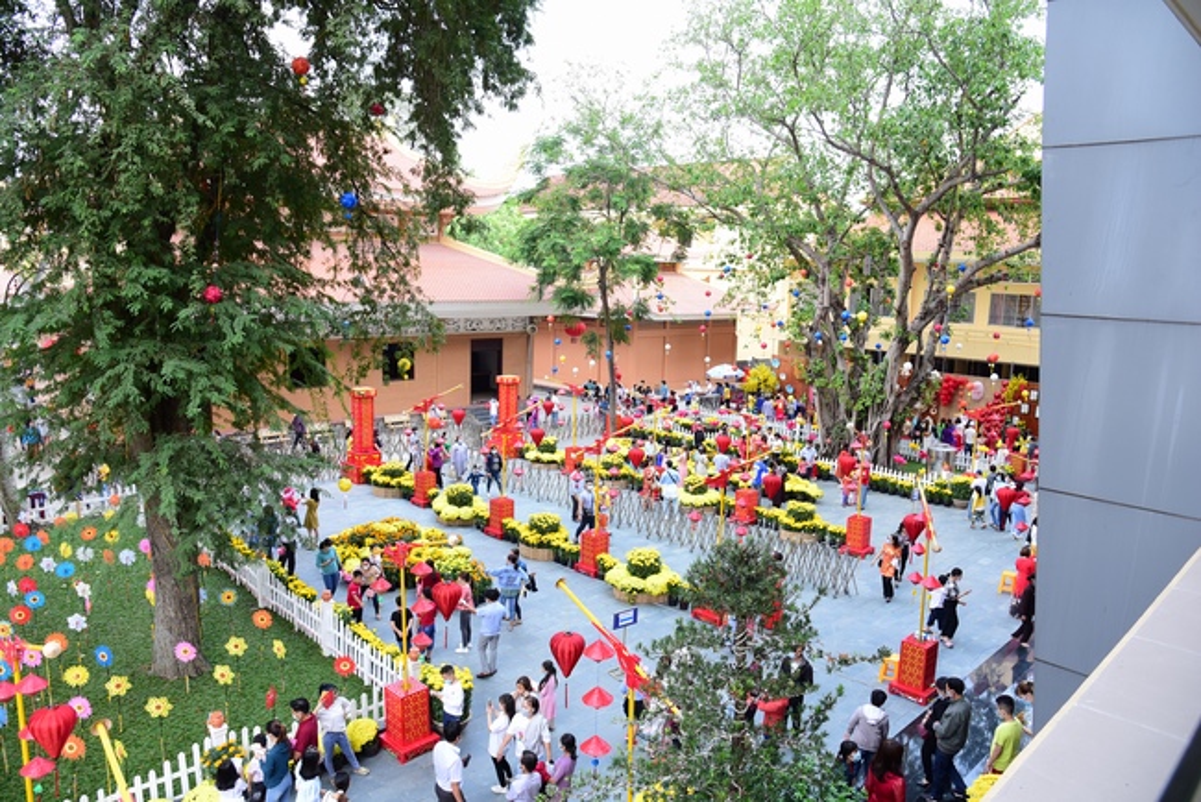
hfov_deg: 73.7
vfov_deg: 53.2
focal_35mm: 24
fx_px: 801
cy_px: 401
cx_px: 600
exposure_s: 1/80
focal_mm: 24
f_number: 7.1
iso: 250
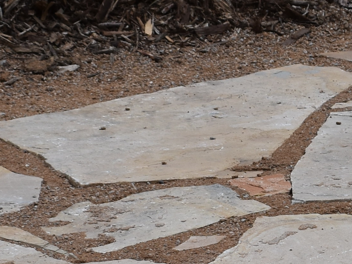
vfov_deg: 6.3
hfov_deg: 8.3
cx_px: 428
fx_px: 2390
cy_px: 329
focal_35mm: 235
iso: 140
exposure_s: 1/250
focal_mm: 30
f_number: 8
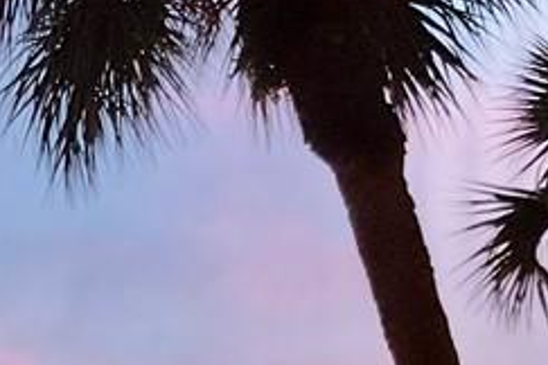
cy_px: 732
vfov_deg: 10.0
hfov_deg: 15.2
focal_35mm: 127
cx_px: -201
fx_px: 1933
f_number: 1.8
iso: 64
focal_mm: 3
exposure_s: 1/60
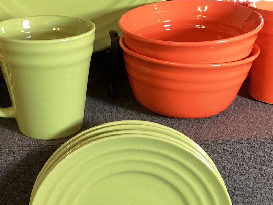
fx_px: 465
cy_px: 158
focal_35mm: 59
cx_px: 111
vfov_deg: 24.5
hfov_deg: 32.6
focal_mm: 3.3
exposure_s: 1/50
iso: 160
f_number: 2.4
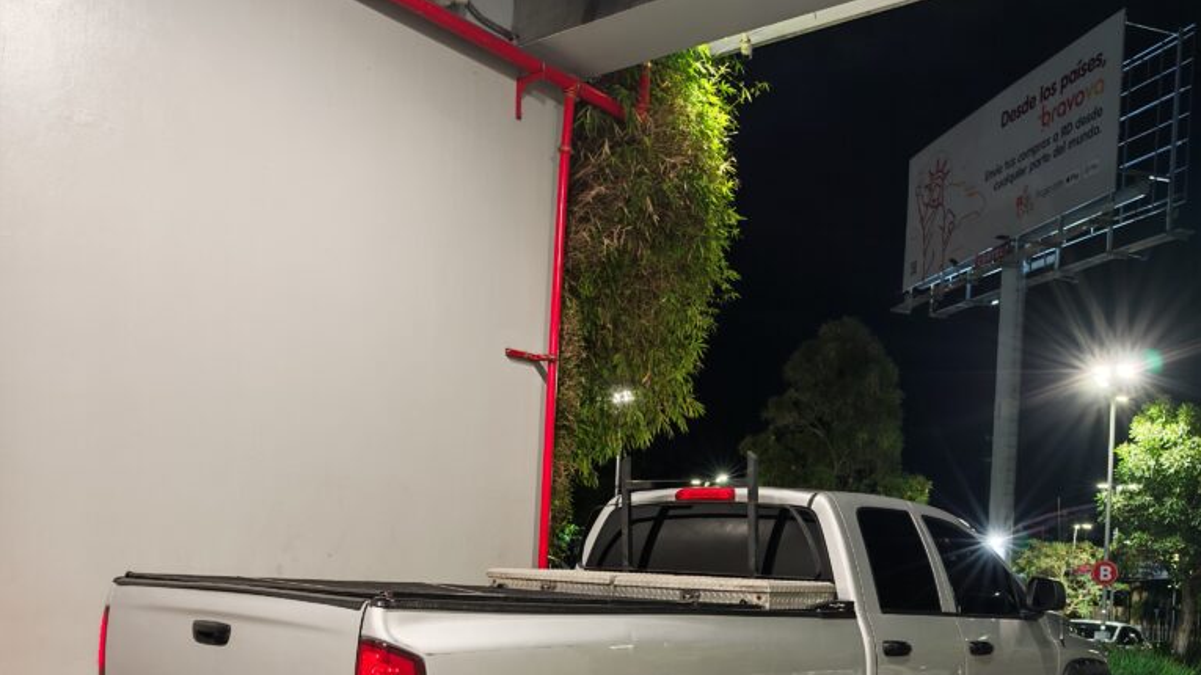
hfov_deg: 56.6
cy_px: 549
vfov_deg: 32.7
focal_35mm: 35
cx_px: 601
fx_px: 1114
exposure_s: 1/40
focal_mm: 6.83
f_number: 2
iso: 250
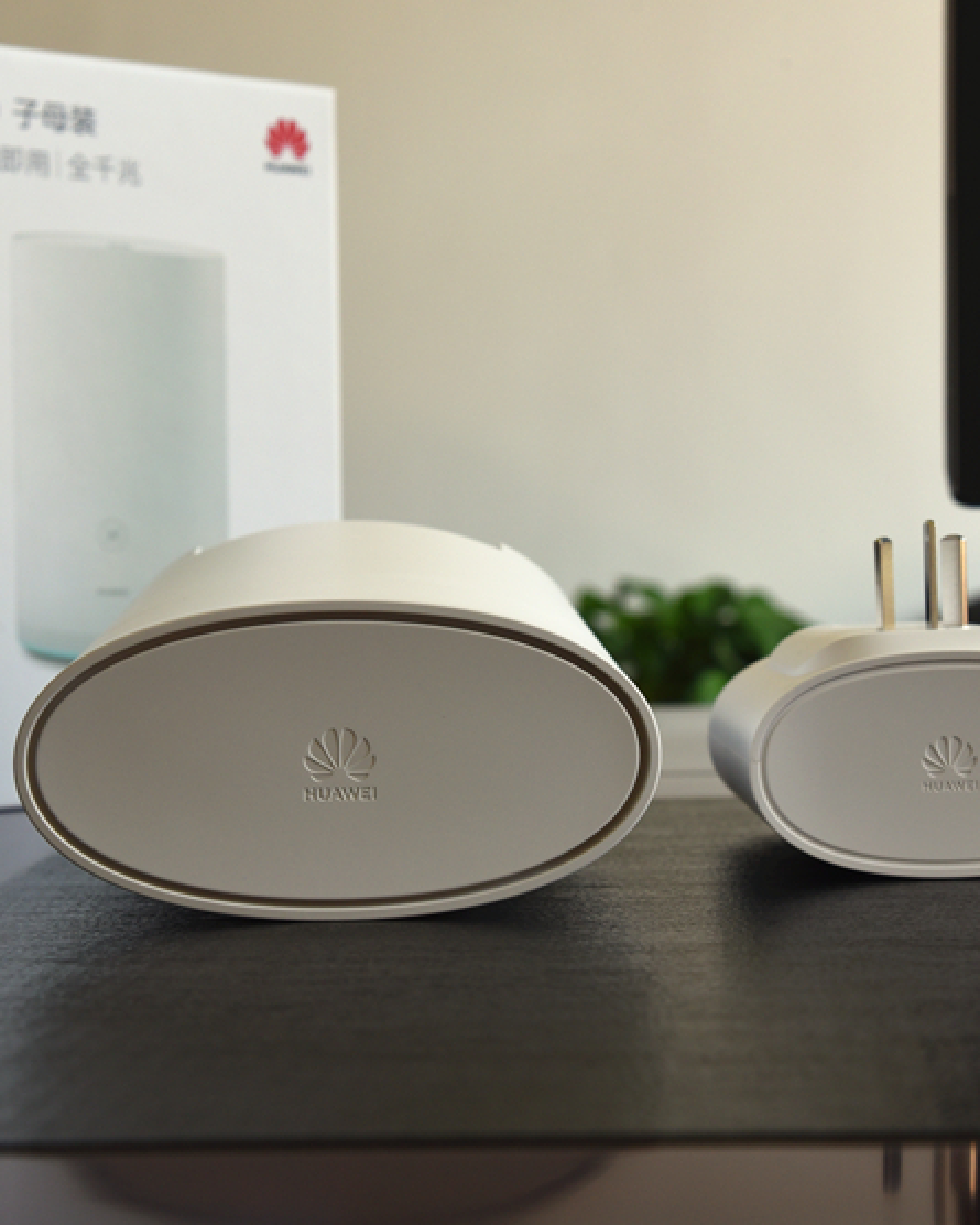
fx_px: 2863
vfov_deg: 24.1
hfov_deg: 19.4
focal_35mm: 79
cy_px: 582
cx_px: 515
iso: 400
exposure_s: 1/80
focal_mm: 52
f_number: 9
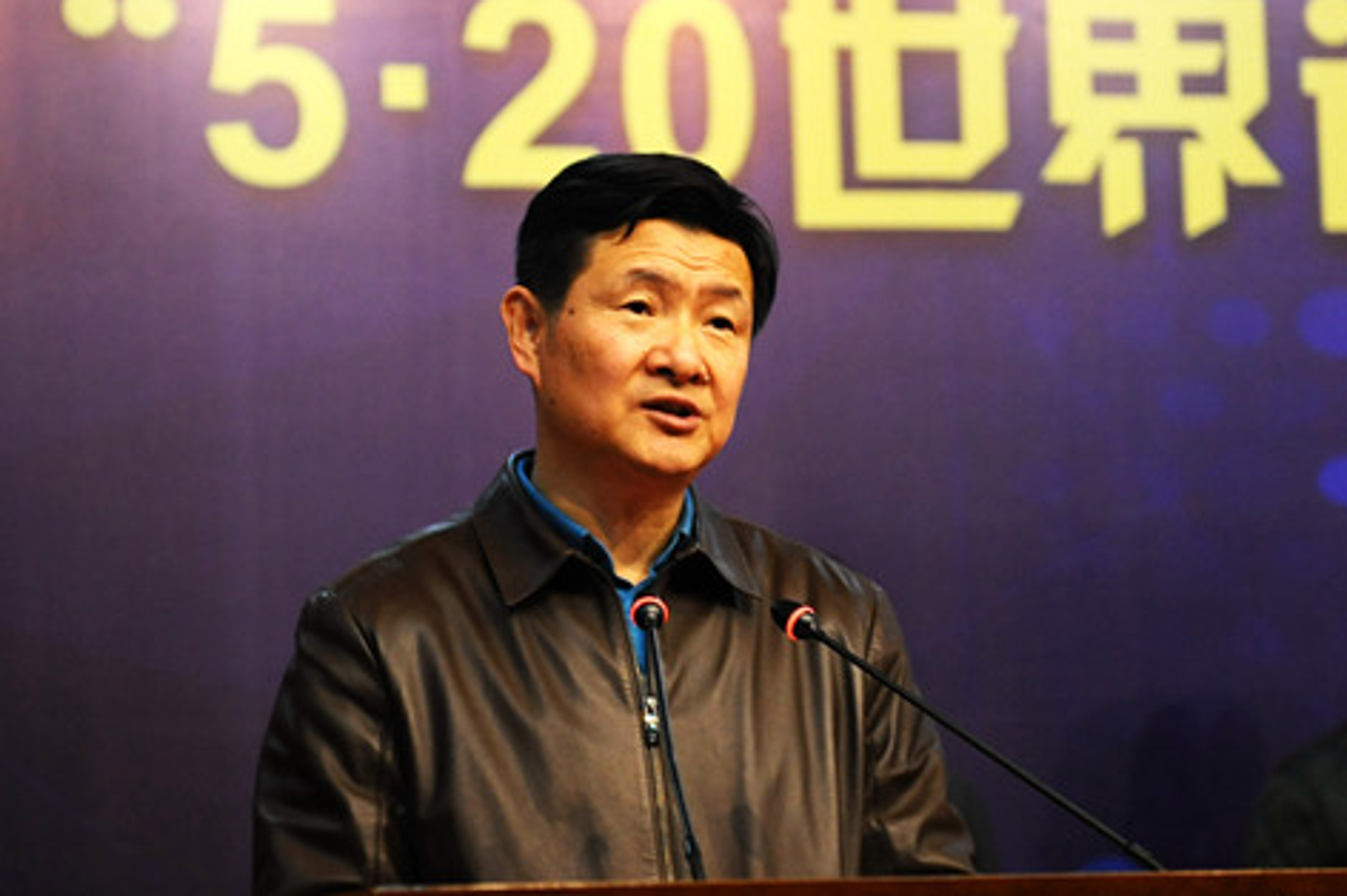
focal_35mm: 89
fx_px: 3328
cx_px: 691
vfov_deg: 15.3
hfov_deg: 22.9
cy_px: 544
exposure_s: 1/125
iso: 2000
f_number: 2.8
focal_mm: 70
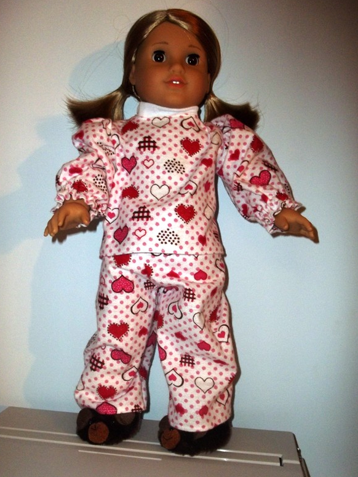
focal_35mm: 34
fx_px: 469
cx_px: 176
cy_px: 240
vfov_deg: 54.0
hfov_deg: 41.8
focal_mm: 5.9
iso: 160
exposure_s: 1/30
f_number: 3.3
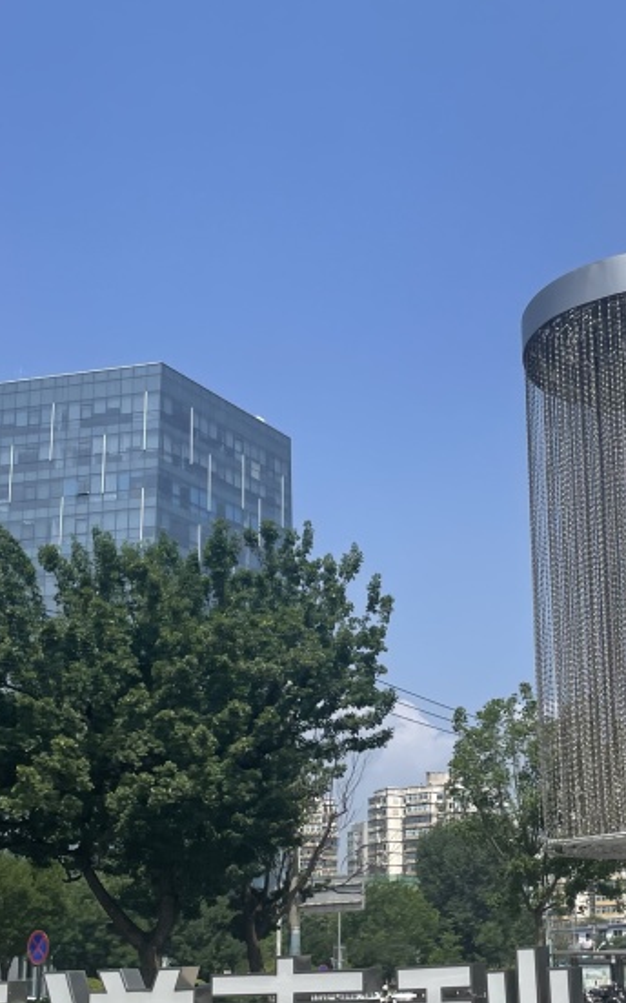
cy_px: 683
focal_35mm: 50
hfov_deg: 25.5
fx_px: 1366
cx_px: 470
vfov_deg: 39.7
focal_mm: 4.2
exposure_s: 1/3861
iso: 32
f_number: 1.6
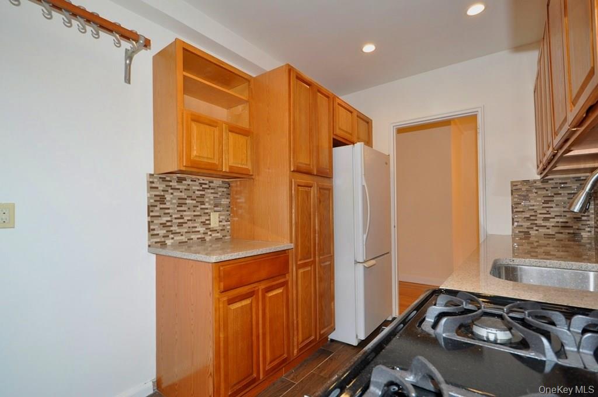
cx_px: 299
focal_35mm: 15
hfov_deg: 100.5
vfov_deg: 77.2
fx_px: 249
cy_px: 198
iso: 400
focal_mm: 10
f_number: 4.5
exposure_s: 1/80
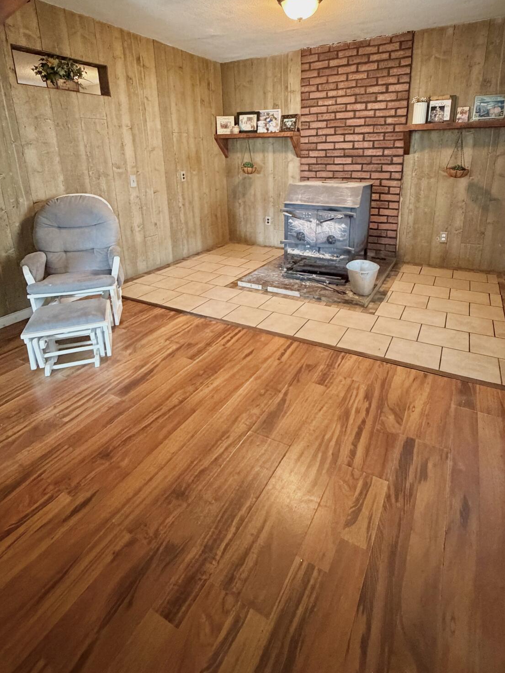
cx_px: 262
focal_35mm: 19
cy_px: 256
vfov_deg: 83.2
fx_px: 370
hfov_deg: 68.6
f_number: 2.2
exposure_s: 1/40
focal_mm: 2.22
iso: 1000
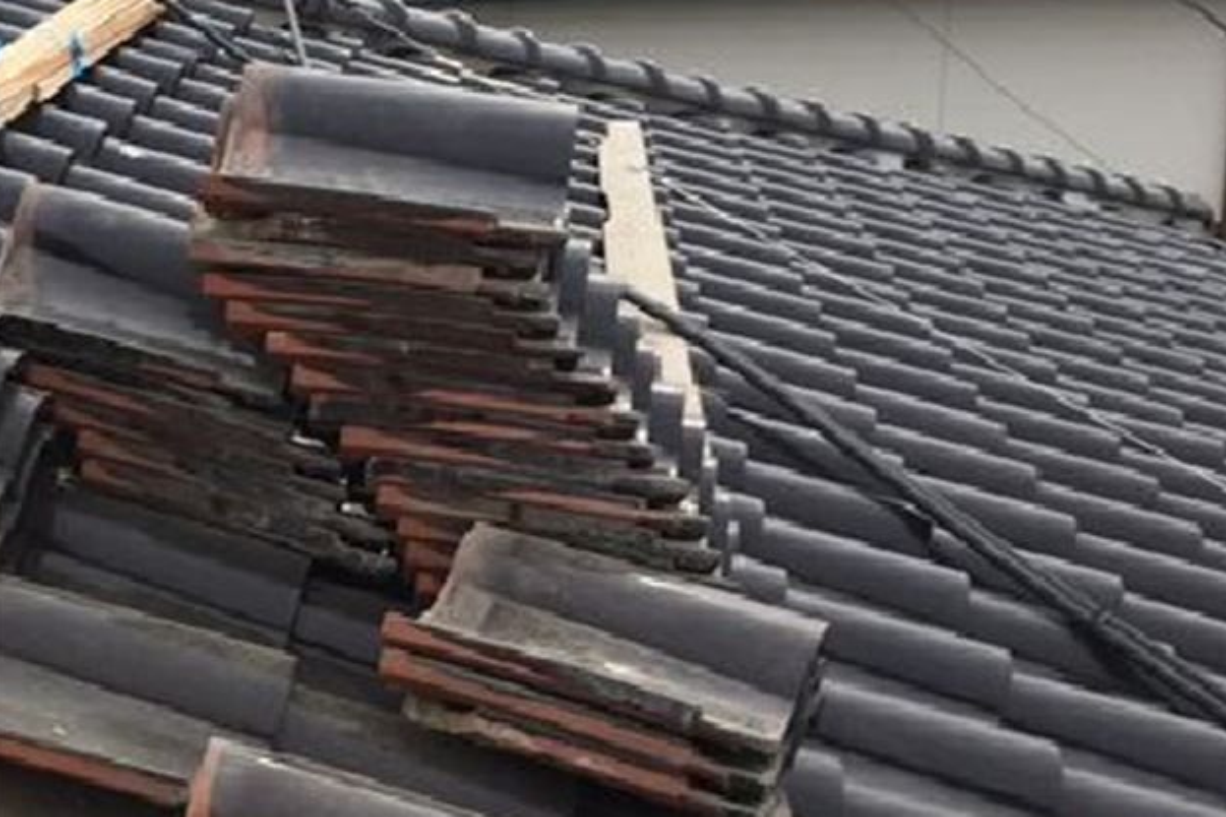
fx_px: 1055
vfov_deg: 42.3
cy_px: 425
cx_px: 620
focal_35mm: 31
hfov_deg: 60.3
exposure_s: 1/807
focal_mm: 4.15
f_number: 2.2
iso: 32
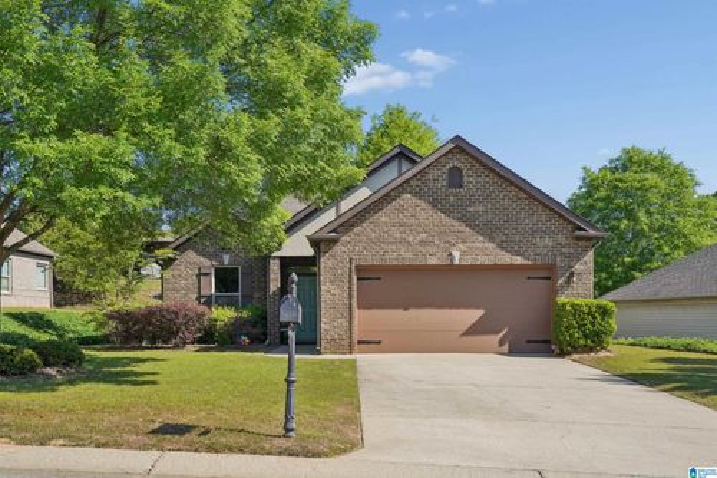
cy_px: 239
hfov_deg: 54.5
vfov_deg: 37.8
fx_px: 697
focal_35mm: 35
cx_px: 358
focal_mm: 35
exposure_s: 1/320
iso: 320
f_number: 11
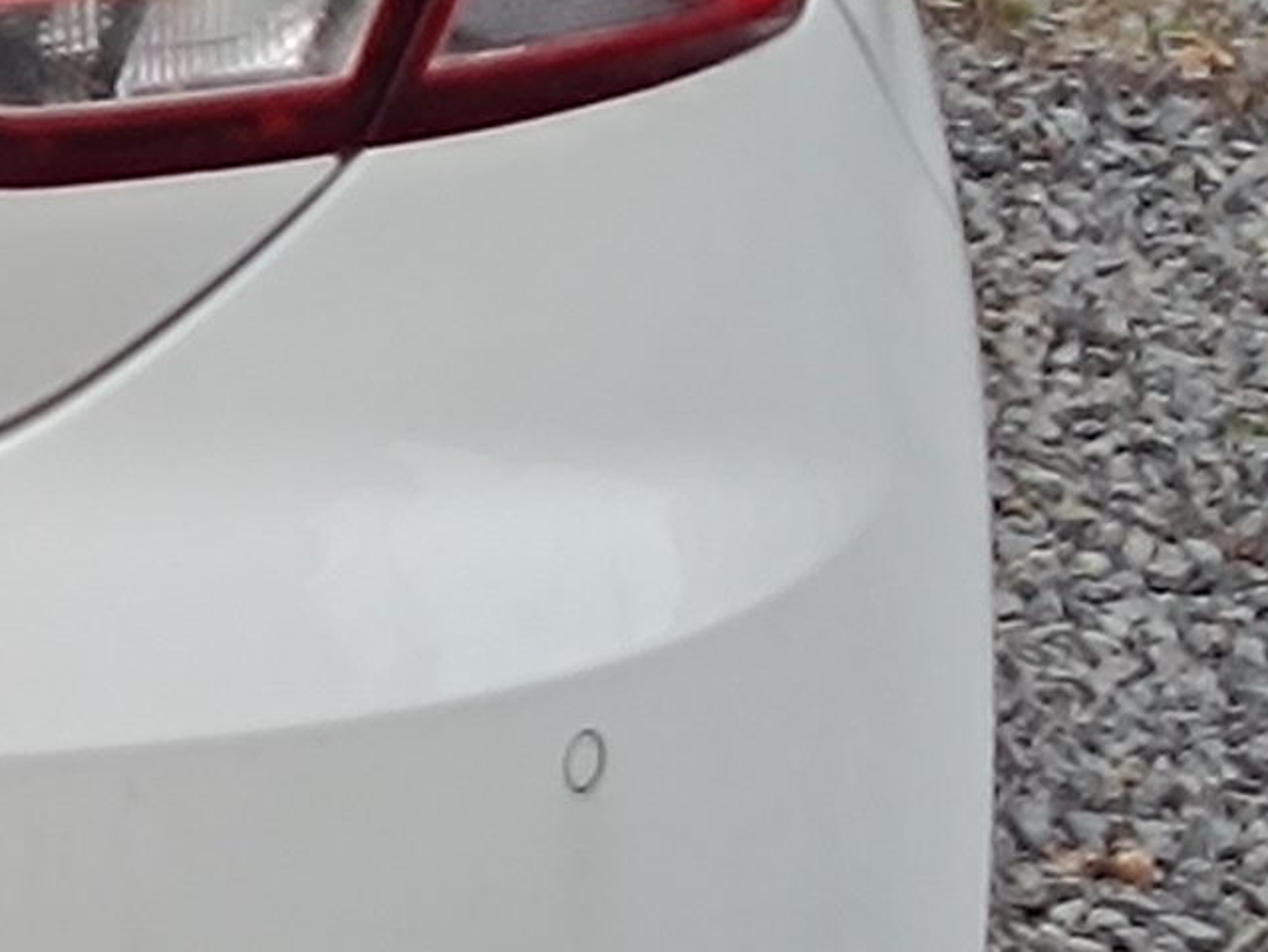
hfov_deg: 10.6
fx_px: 5643
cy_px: -240
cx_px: -1948
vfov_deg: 9.5
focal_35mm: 154
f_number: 1.88
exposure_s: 1/101
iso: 131
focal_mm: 5.59
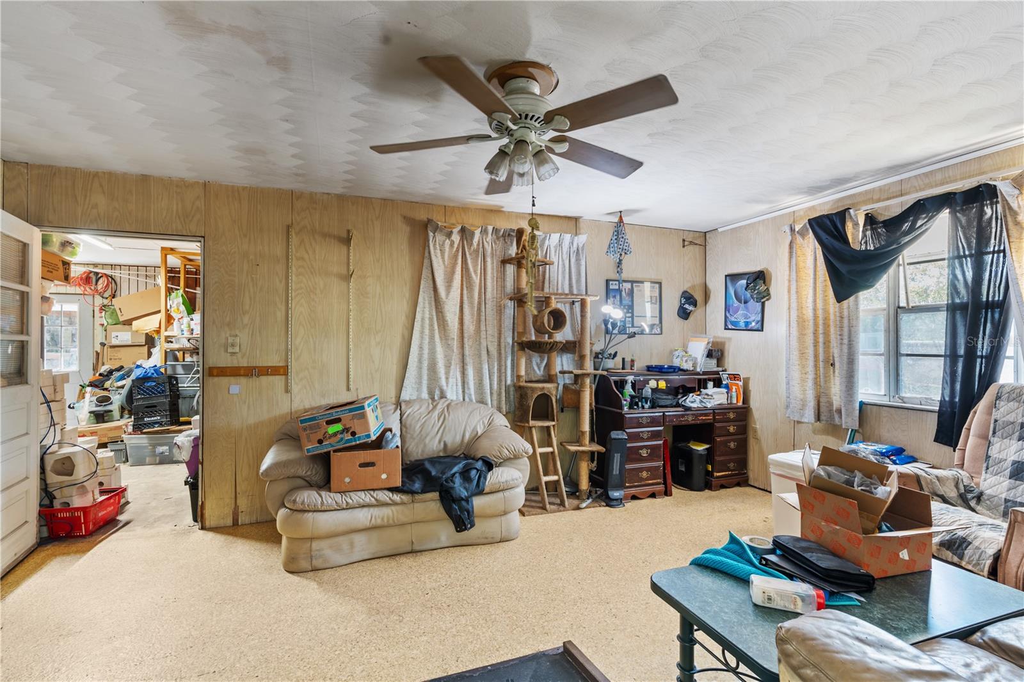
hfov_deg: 96.7
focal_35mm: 16
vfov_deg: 73.7
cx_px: 512
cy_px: 341
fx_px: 455
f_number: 8
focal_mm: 16
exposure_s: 4
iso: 250
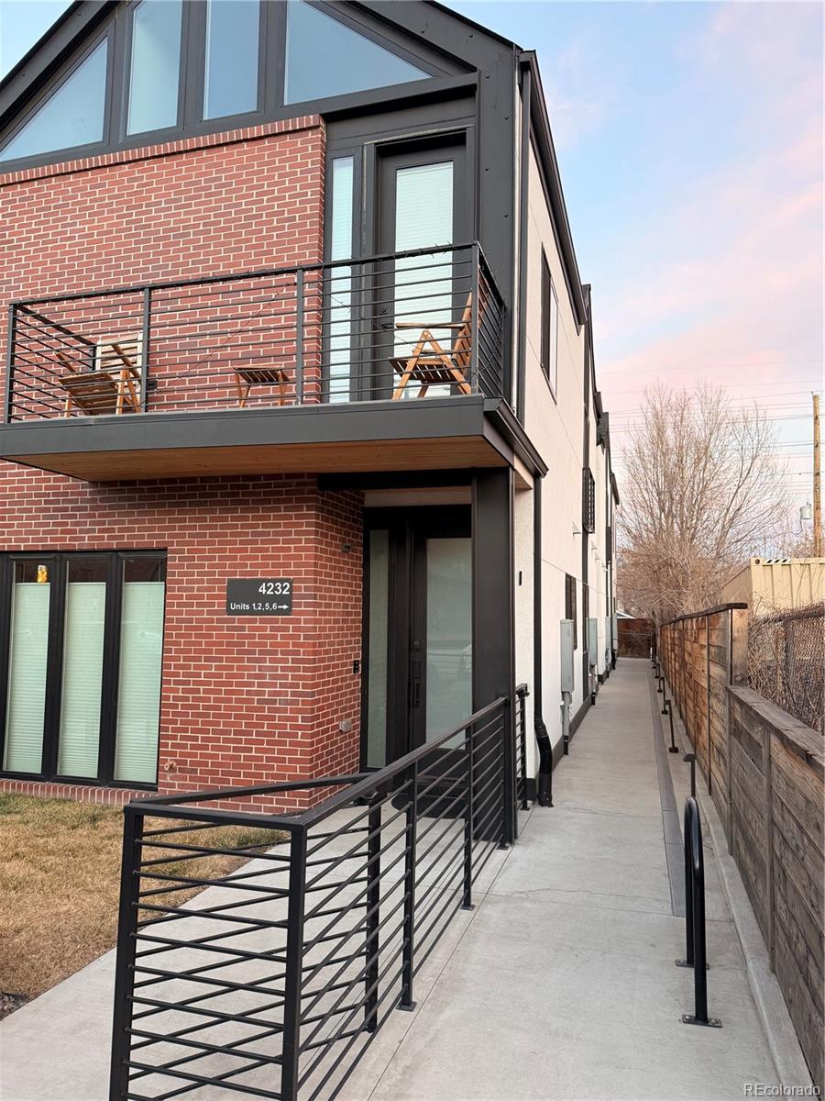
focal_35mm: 24
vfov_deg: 71.6
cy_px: 550
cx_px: 412
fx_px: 763
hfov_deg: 56.8
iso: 200
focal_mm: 6.76
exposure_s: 1/76
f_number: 1.78
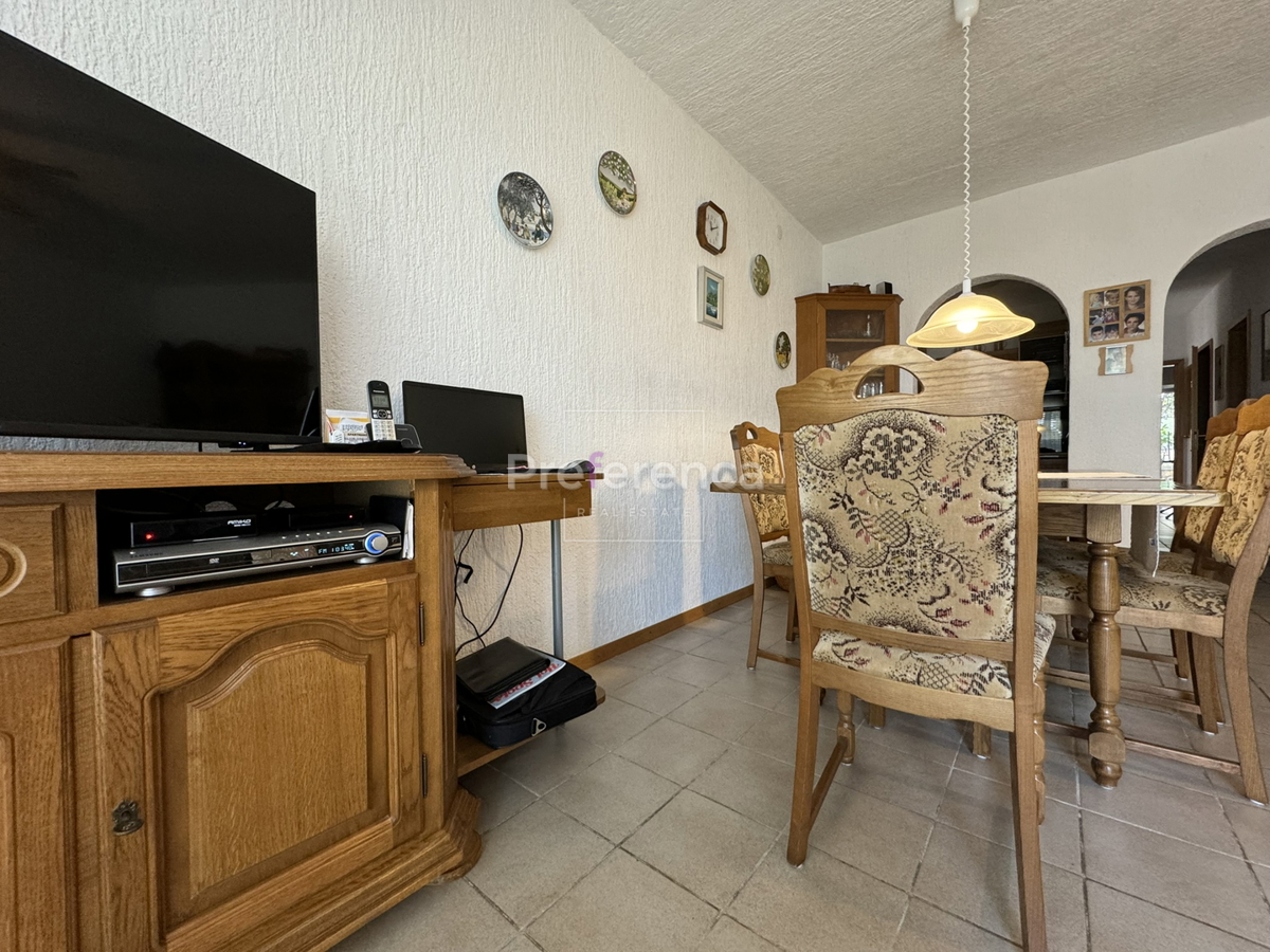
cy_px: 476
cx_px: 635
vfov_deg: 85.7
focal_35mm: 14
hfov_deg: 102.1
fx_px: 514
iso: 200
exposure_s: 1/50
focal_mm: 2.22
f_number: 2.2
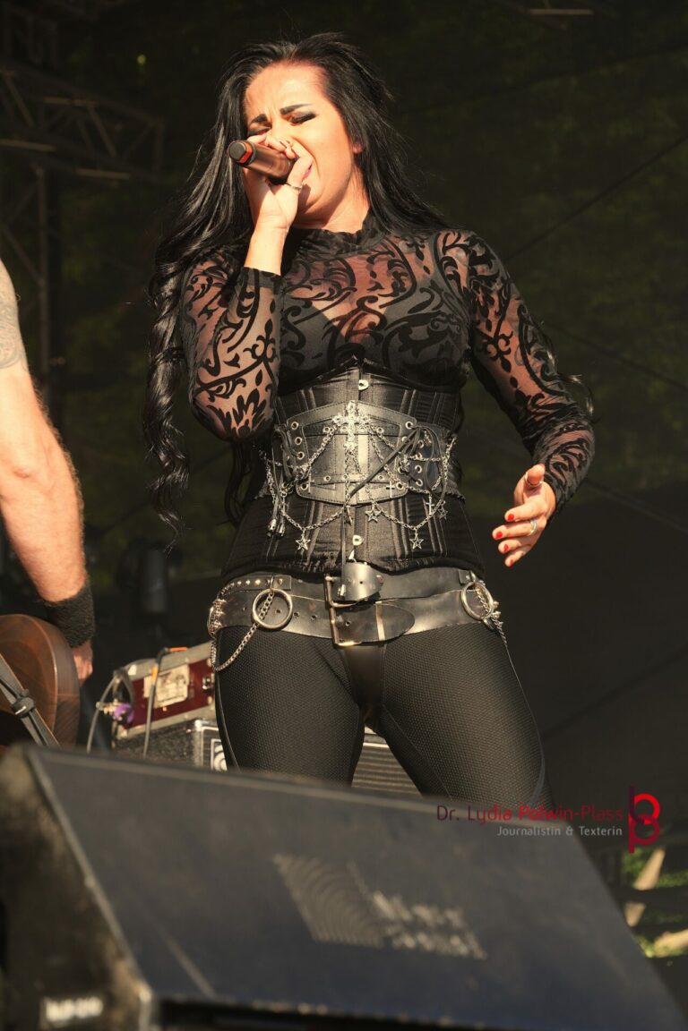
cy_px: 516
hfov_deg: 9.5
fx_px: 4128
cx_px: 344
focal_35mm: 144
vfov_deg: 14.3
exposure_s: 1/200
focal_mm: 96
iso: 100
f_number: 6.3
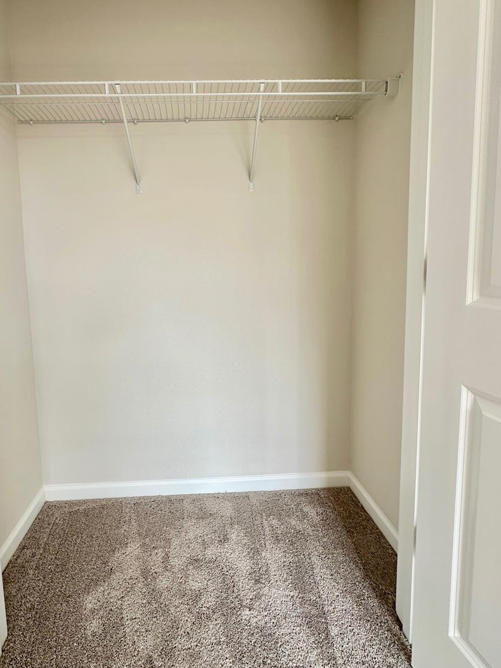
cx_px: 204
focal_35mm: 17
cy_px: 294
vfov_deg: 90.6
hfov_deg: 74.0
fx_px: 328
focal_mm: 2.22
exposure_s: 1/161
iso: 40
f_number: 2.2
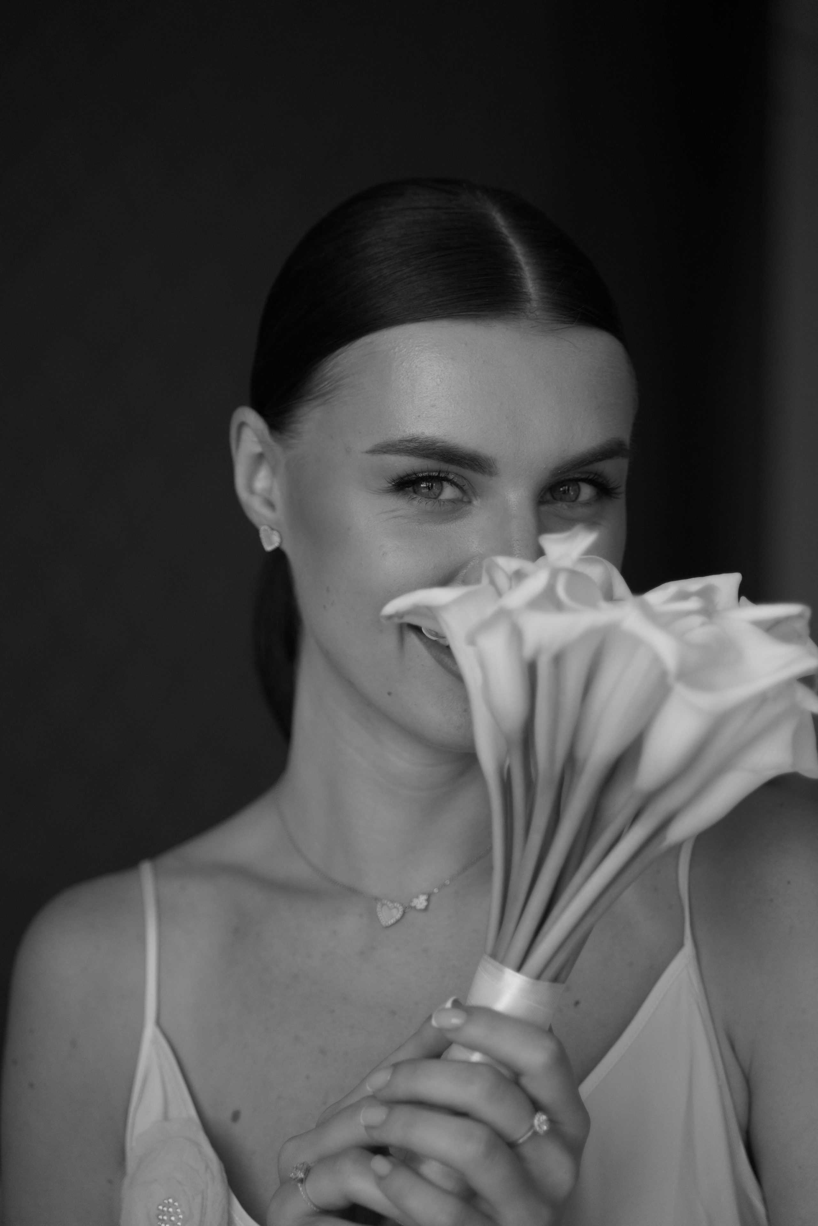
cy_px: 613
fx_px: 2386
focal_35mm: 70
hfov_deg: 19.5
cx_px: 409
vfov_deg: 28.8
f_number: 2.8
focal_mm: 70
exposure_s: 1/1000
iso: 640
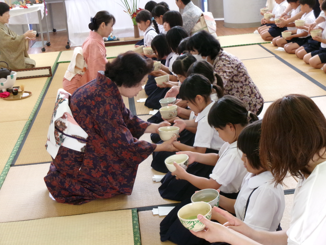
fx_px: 603
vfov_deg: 22.9
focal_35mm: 64
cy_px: 122
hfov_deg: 30.3
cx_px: 163
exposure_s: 1/34
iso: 390
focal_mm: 11.5
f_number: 5.2
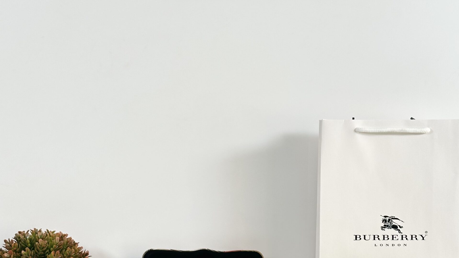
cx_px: 230
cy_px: 231
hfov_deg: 30.1
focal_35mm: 70
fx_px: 852
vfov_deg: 17.0
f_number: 1.78
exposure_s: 1/121
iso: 64
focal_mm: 6.86
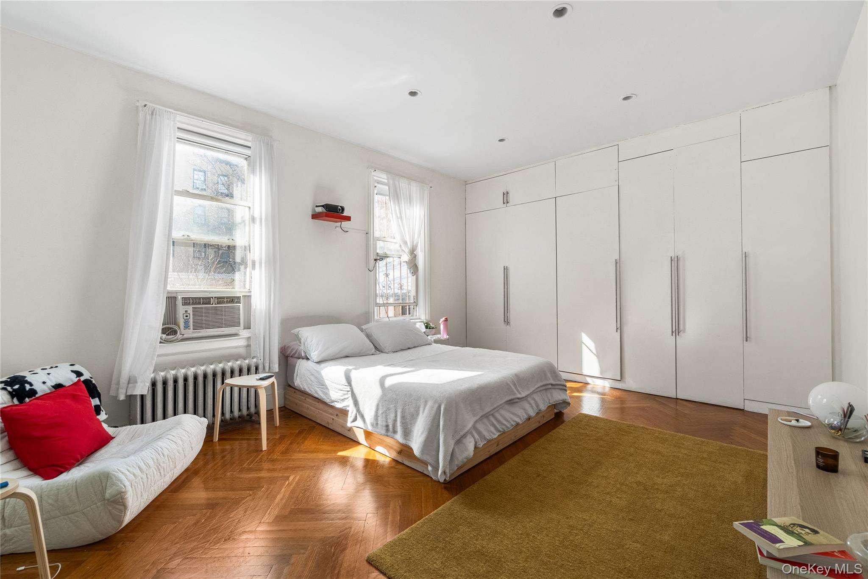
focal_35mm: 15
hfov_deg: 100.4
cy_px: 290
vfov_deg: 77.3
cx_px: 434
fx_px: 362
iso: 400
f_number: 9
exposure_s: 1/1000
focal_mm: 10
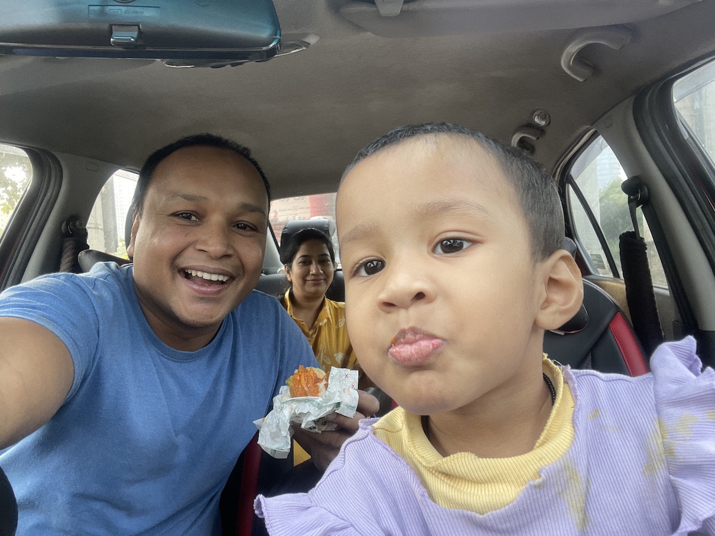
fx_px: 475
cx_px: 358
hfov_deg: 73.9
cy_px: 268
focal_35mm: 23
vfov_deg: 58.9
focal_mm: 2.71
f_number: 2.2
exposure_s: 1/119
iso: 100
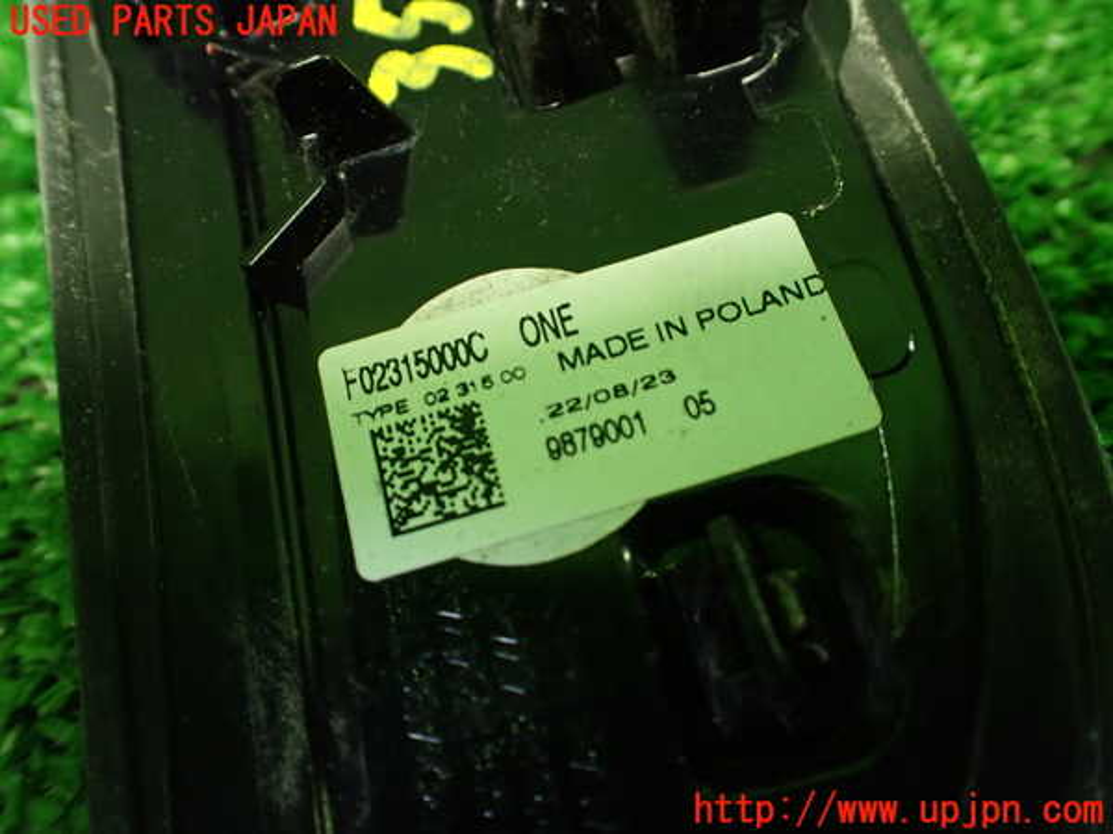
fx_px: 965
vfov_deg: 46.8
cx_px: 556
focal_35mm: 30
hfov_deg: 60.0
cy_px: 417
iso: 800
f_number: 2.3
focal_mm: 5.4
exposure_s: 1/80
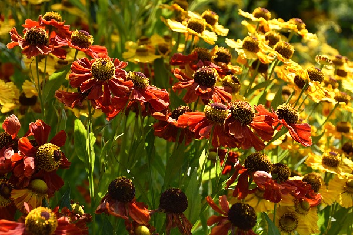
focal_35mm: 63
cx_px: 176
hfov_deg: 31.9
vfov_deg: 21.6
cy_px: 118
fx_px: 618
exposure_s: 1/400
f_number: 7.1
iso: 250
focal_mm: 42
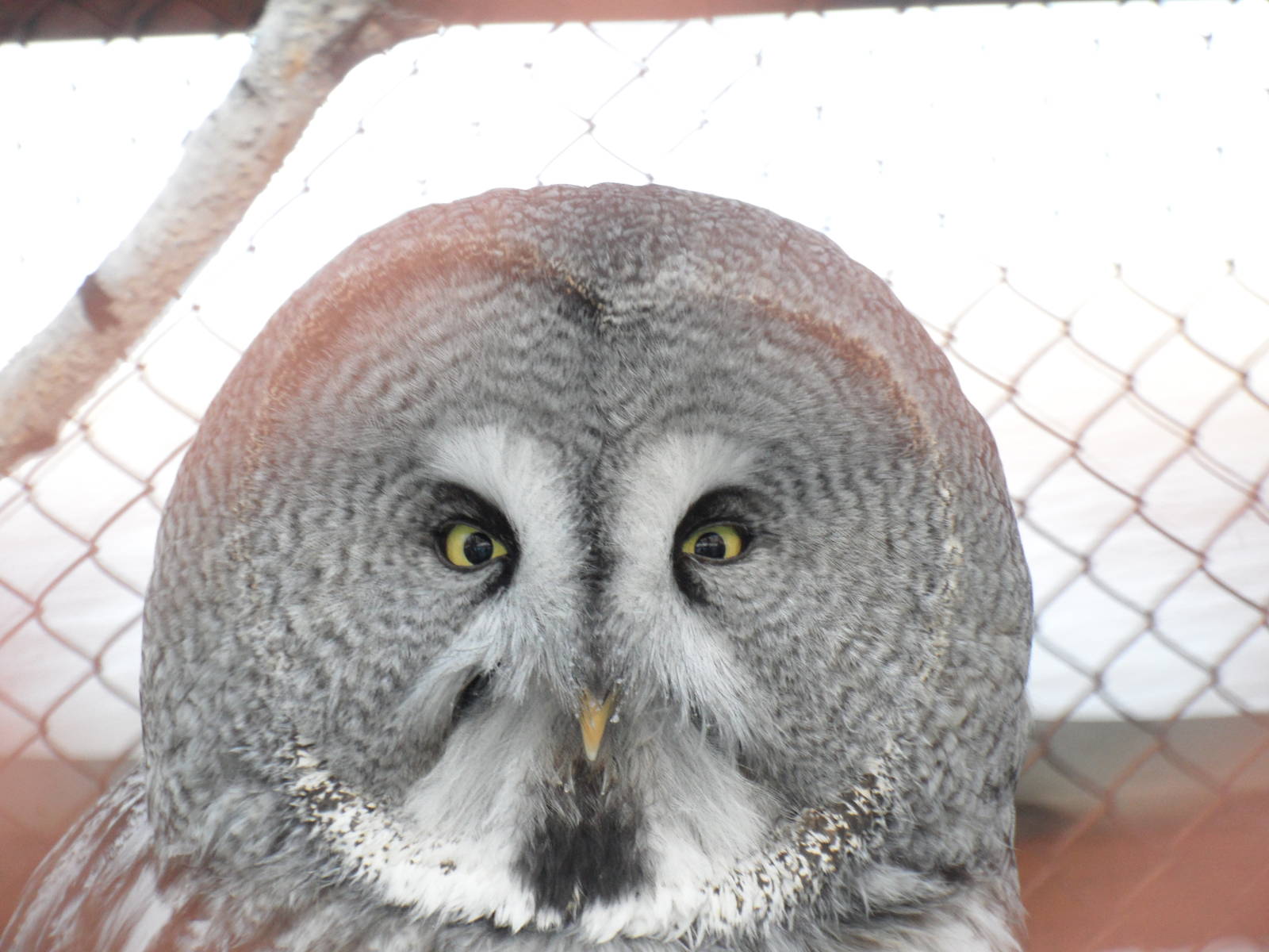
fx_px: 12098
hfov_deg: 6.0
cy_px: 476
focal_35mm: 330
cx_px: 634
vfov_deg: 4.5
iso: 200
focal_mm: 53.3
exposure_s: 1/60
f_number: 5.6
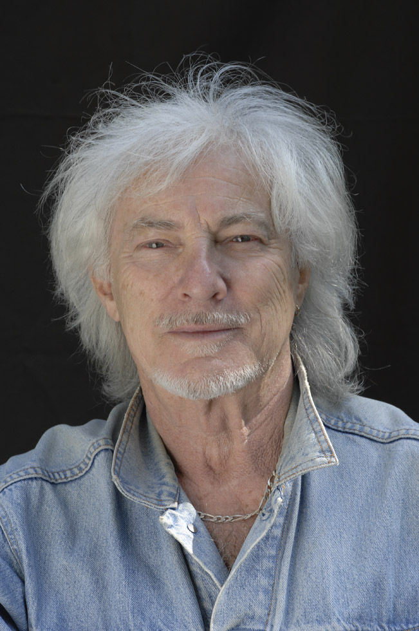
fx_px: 2231
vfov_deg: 16.1
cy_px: 316
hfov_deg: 10.7
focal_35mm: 128
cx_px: 210
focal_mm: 85
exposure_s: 1/100
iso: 160
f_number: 9
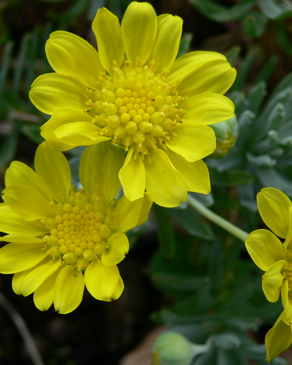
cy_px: 108
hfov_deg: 20.9
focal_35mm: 73
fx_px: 788
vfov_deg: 25.8
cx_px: 99
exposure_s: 1/100
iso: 80
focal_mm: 8
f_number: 4
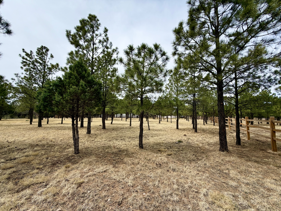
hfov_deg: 102.1
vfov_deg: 85.7
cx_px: 140
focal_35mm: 14
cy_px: 106
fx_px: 114
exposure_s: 1/928
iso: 20
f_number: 2.2
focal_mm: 2.22
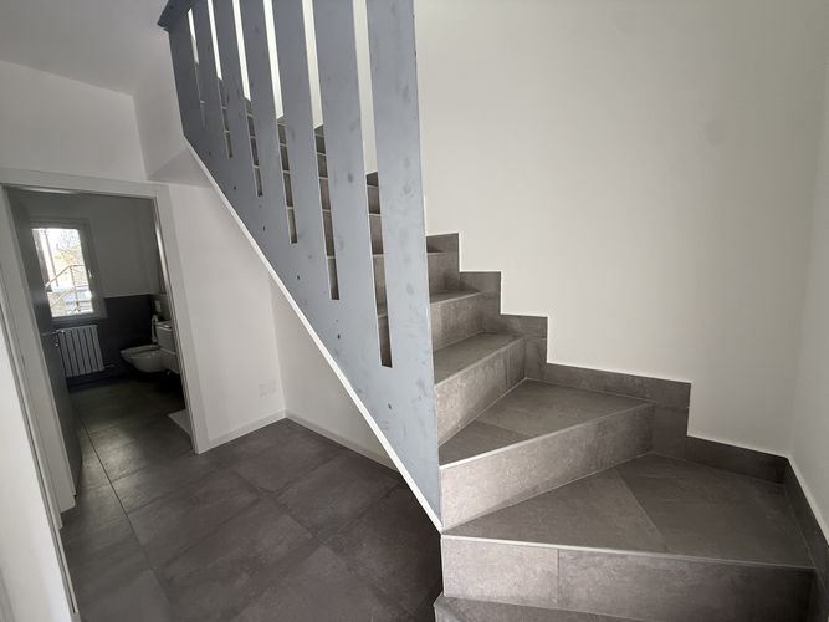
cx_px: 414
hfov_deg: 102.1
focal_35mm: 14
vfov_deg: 85.7
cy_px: 311
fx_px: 335
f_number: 2.2
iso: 160
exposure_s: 1/99
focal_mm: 2.22
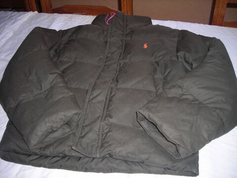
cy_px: 89
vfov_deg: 37.7
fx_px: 260
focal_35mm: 38
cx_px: 118
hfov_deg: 49.0
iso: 50
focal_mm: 6.3
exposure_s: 1/60.1
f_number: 3.2
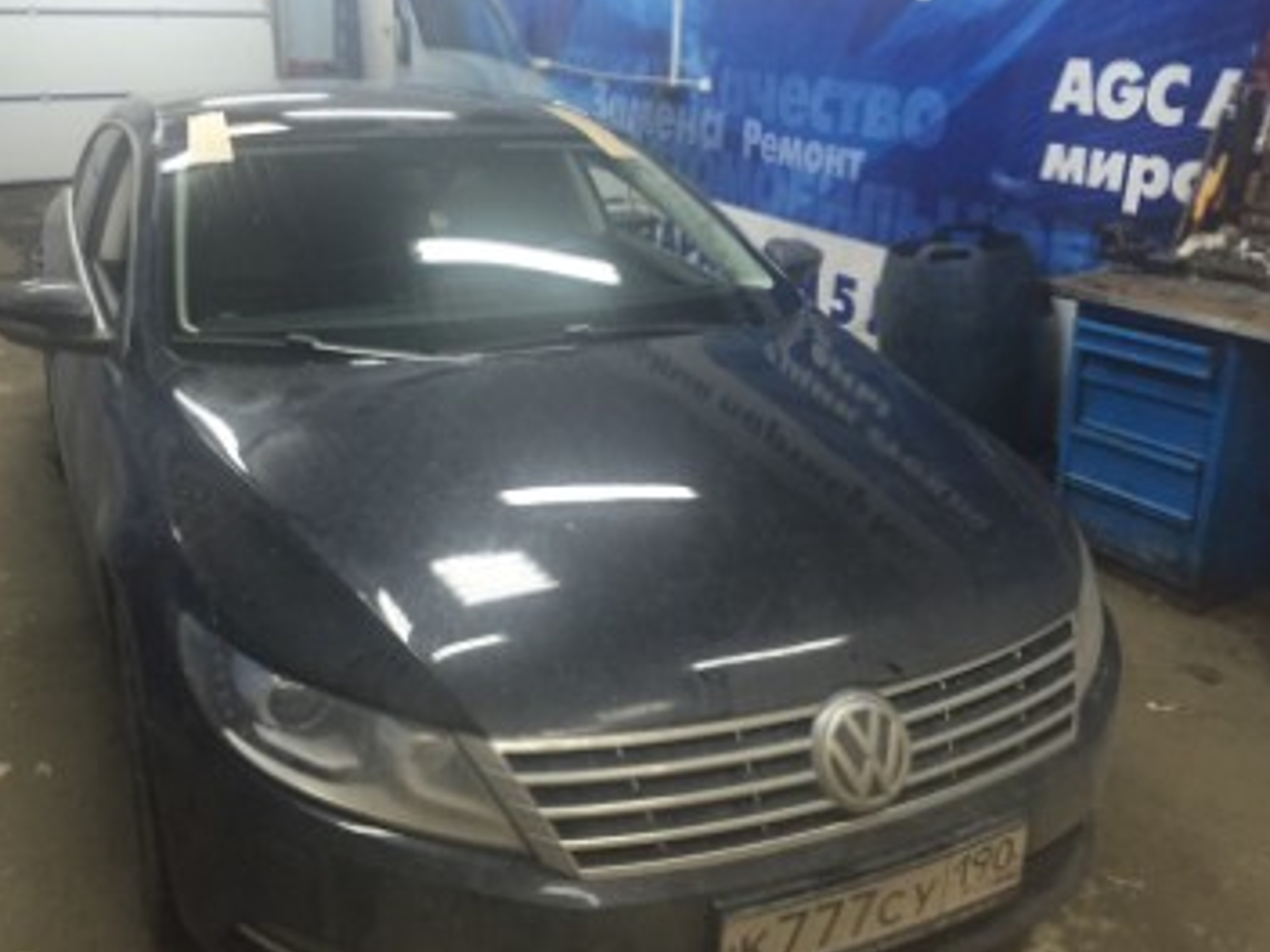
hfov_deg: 55.3
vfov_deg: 42.9
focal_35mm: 33
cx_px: 588
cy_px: 483
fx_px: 1211
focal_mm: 4.15
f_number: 2.2
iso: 200
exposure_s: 1/33
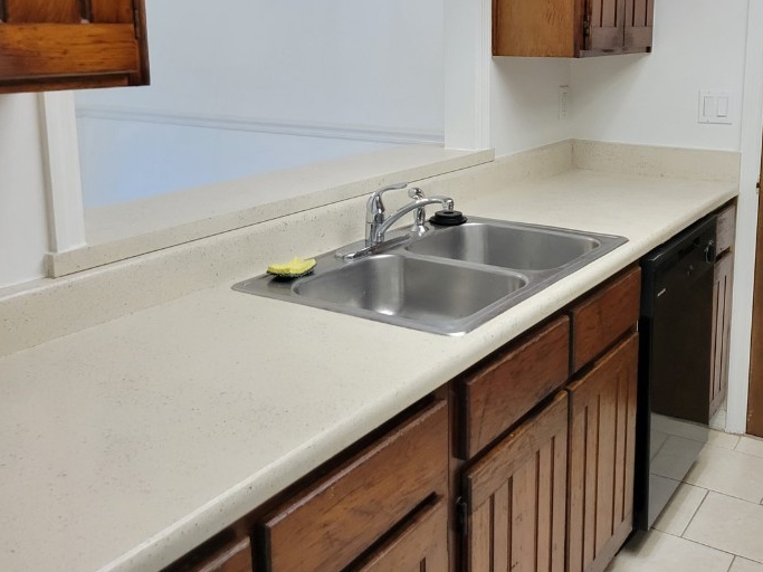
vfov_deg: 36.3
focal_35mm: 39
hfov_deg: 47.6
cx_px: 451
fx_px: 859
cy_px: 173
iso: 320
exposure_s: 1/120
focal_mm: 5.4
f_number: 1.8
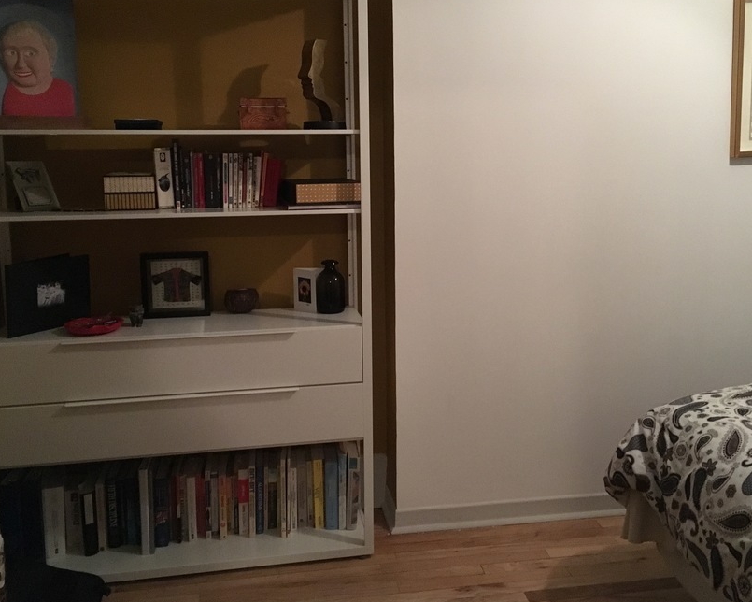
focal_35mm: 36
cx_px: 401
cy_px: 257
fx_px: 801
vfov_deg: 41.1
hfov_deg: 50.2
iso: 320
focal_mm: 4.15
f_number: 2.2
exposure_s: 1/15
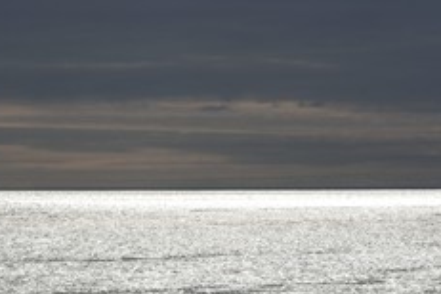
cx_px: 130
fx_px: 4459
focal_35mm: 364
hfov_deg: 5.7
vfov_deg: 3.8
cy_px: 260
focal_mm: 200
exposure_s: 1/250
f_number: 22
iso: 200
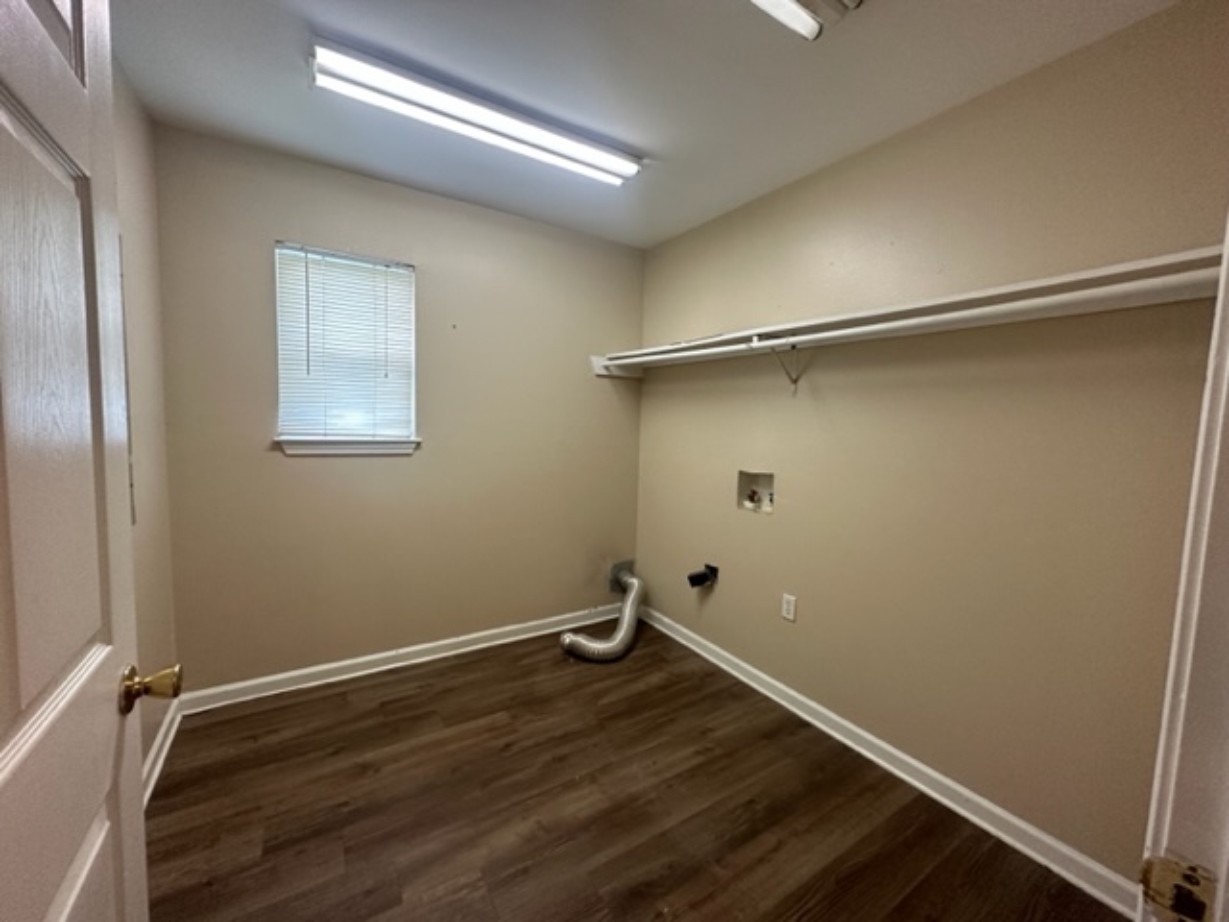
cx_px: 614
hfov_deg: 102.1
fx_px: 497
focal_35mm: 14
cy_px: 461
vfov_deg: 85.7
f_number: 2.2
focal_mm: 2.22
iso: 250
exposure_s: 1/120
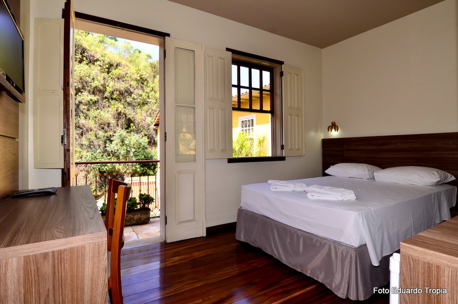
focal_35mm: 18
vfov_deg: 67.2
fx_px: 229
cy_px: 152
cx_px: 229
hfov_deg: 90.1
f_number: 8
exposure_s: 1/60
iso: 100
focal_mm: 12
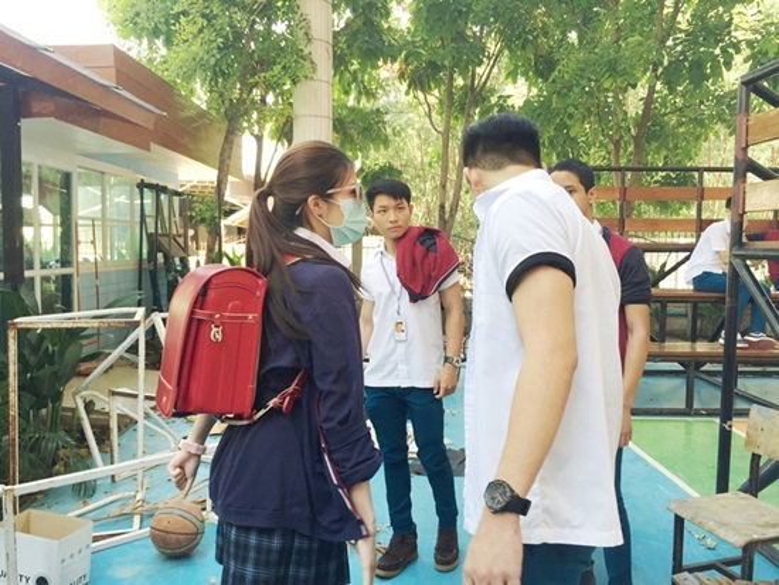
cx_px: 390
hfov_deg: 61.6
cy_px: 292
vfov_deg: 48.3
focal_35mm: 29
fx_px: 653
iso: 40
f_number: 2.2
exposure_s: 1/120
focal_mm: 4.15
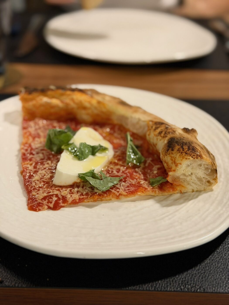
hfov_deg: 30.3
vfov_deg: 39.7
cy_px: 152
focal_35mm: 48
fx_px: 423
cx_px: 114
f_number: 1.78
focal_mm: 6.76
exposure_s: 1/38
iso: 400
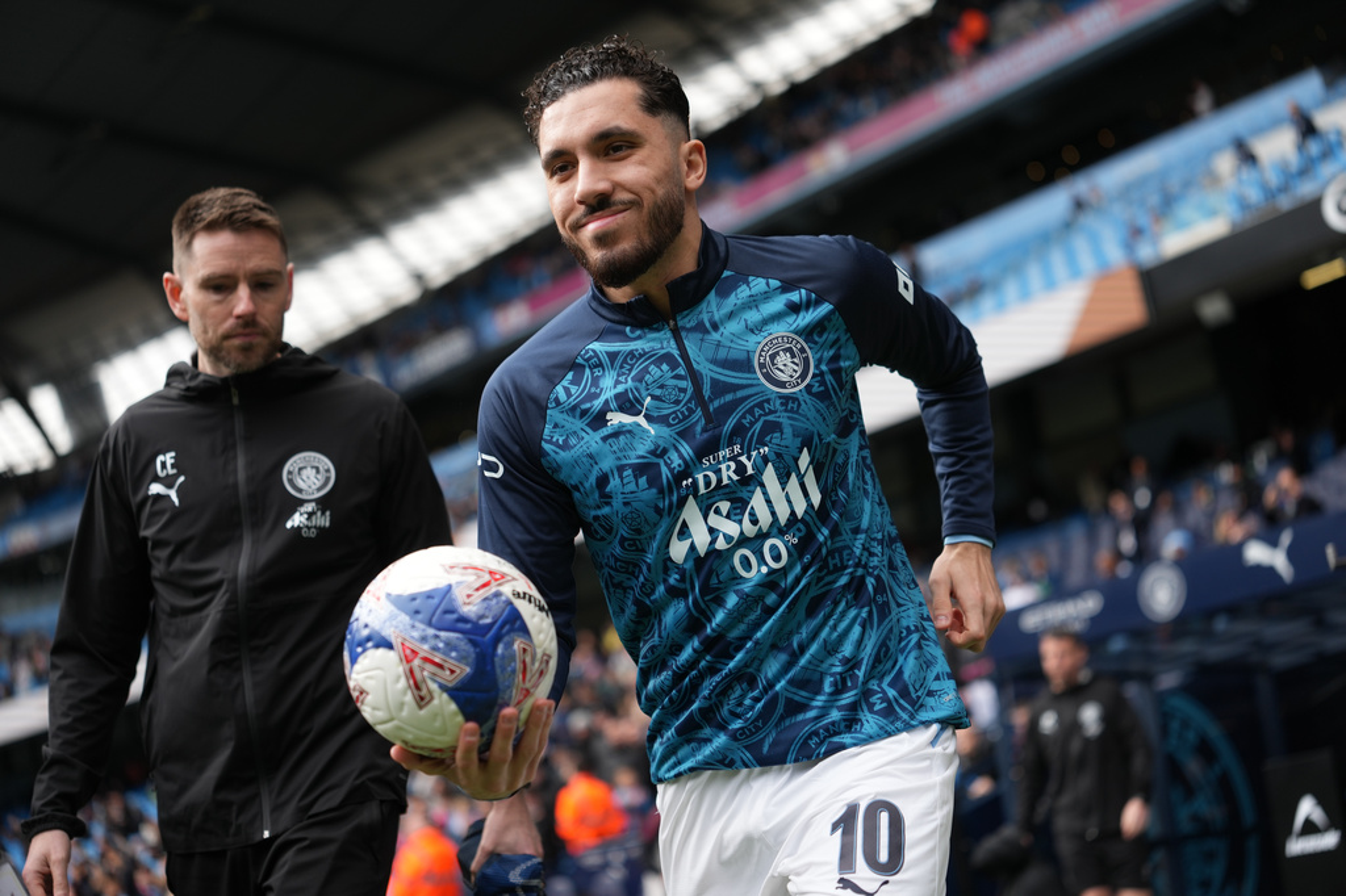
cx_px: 673
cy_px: 448
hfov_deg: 39.6
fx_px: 1869
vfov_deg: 27.0
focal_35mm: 50
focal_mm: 50
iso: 250
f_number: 2
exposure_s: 1/2000
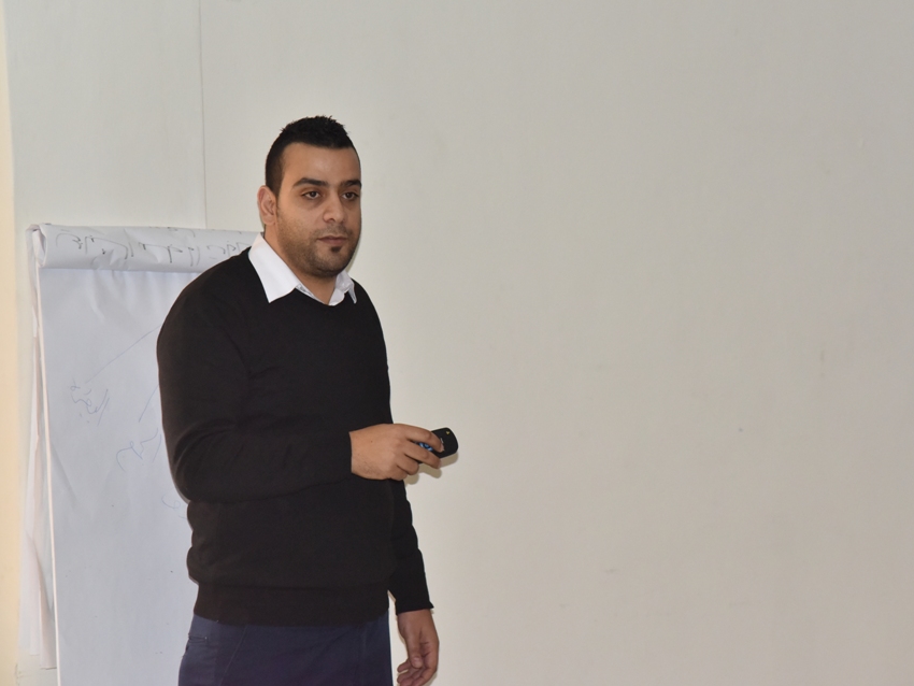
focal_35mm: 139
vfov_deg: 10.7
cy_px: 320
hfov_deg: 14.2
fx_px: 3671
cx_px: 486
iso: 2500
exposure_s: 1/250
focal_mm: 120
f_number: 6.3
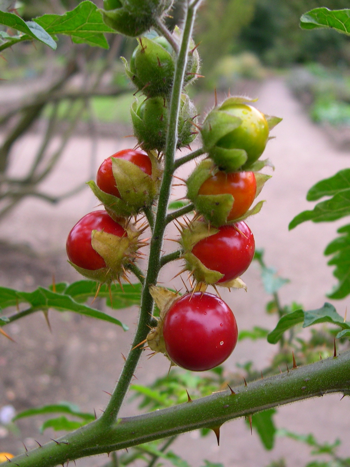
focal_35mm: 38
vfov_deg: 49.0
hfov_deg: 37.7
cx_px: 175
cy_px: 234
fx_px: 512
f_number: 2.8
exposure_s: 1/88
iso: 100
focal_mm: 8
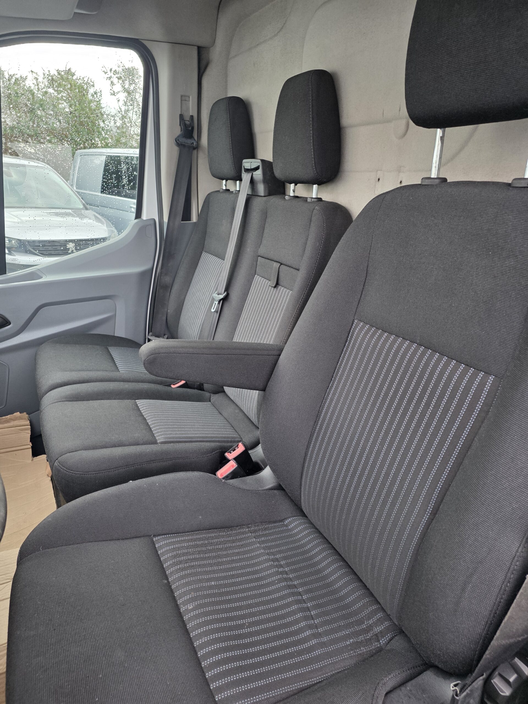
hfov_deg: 58.9
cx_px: 264
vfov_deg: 73.9
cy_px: 352
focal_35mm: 23
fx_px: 468
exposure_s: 1/180
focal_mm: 6.25
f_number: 1.7
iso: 160
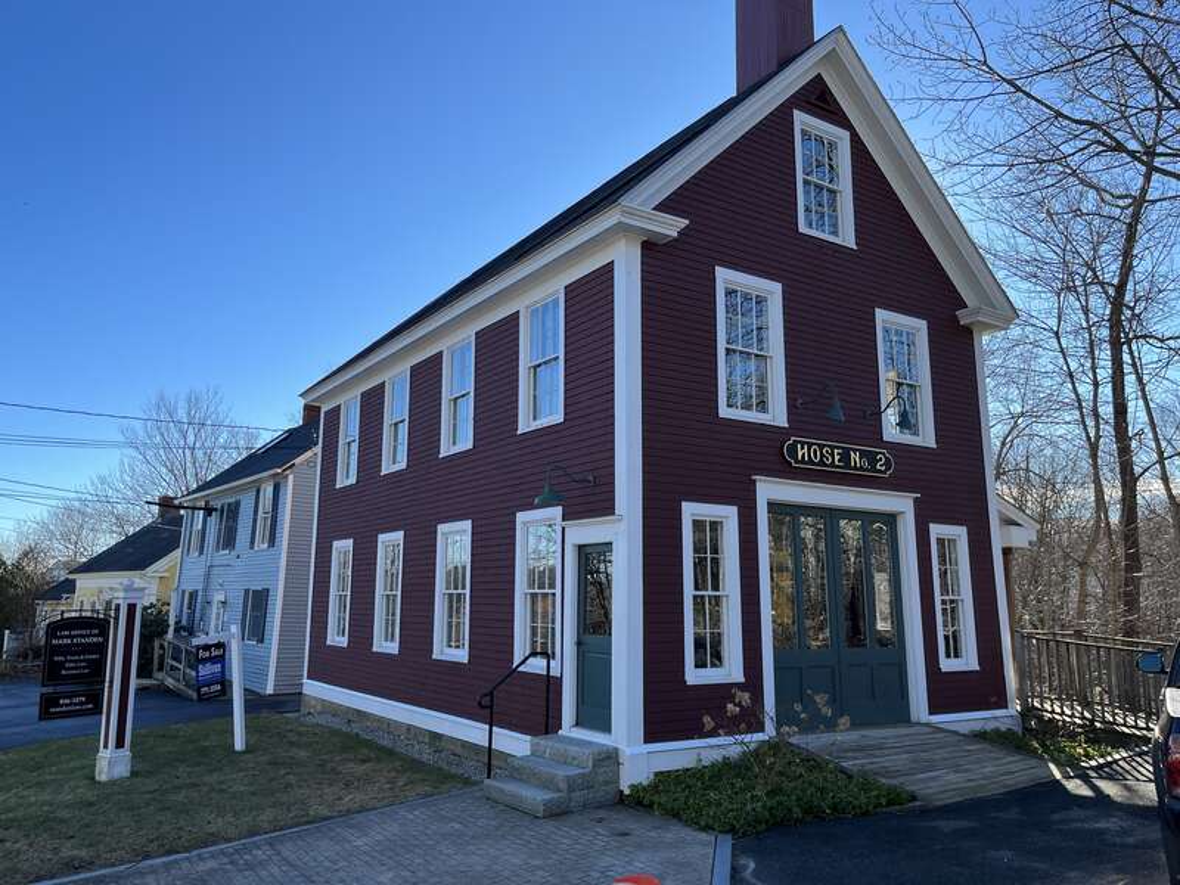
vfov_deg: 53.1
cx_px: 590
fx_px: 886
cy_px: 442
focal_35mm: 26
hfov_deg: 67.3
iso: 50
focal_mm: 5.1
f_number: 1.6
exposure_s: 1/1536
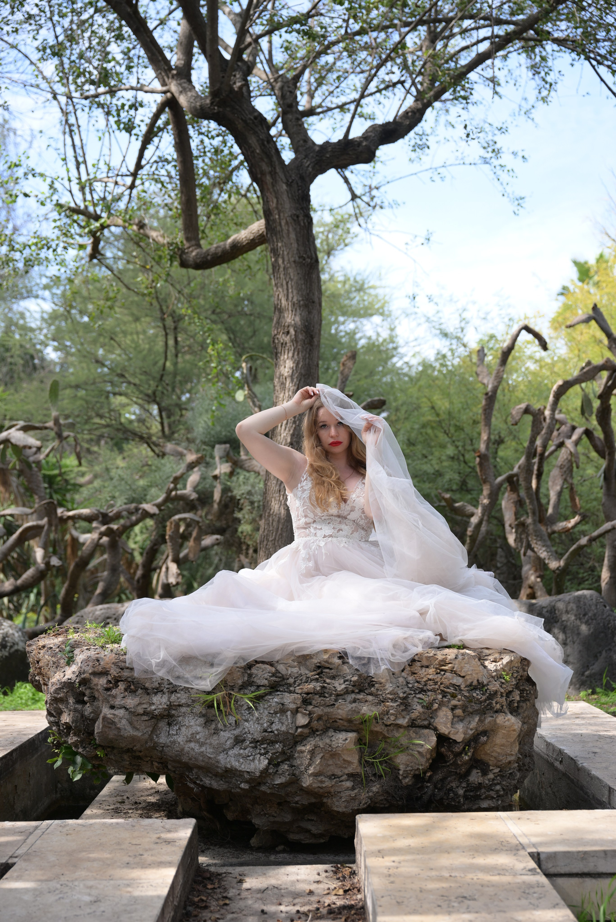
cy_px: 461
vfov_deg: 45.4
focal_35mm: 43
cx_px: 308
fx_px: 1102
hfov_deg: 31.2
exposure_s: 1/400
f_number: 3.5
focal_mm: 43
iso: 125
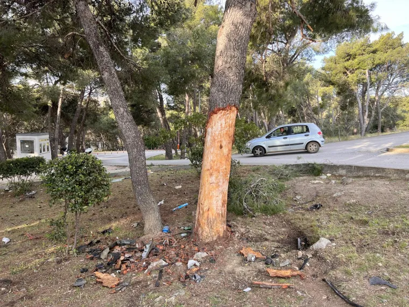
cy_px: 154
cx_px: 204
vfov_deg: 53.1
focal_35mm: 26
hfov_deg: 67.3
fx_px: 307
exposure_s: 1/288
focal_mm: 5.7
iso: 40
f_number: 1.5
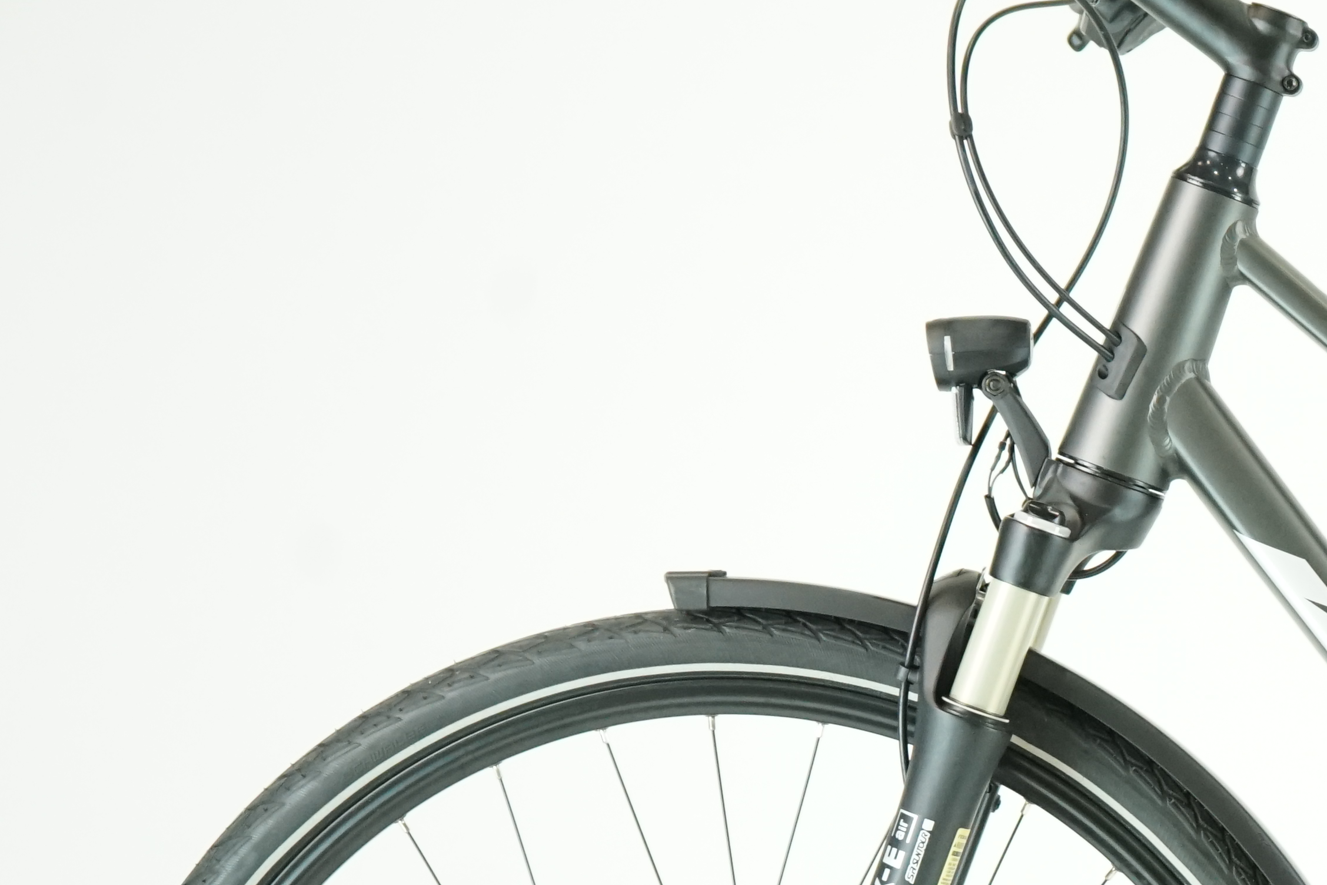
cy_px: 848
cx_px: 1753
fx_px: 5492
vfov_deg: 9.2
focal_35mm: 149
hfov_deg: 13.3
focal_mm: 56
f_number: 5
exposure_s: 1/200
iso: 2500
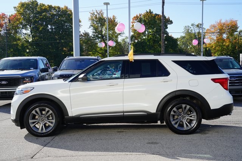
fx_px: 356
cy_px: 80
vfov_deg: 25.5
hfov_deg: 37.5
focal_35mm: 53
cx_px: 121
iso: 100
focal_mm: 53
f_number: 13
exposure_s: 1/80
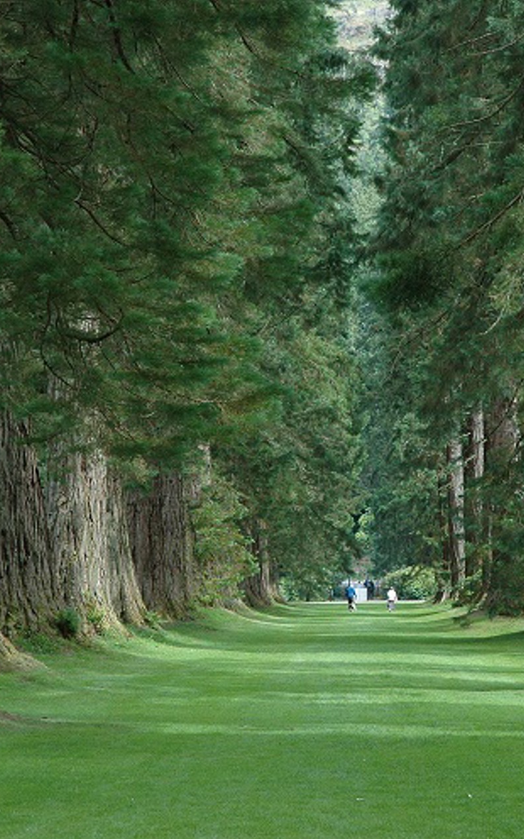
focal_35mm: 139
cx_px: 365
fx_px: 3177
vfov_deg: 15.0
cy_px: 422
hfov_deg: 9.4
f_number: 5.6
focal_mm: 60
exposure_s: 1/125
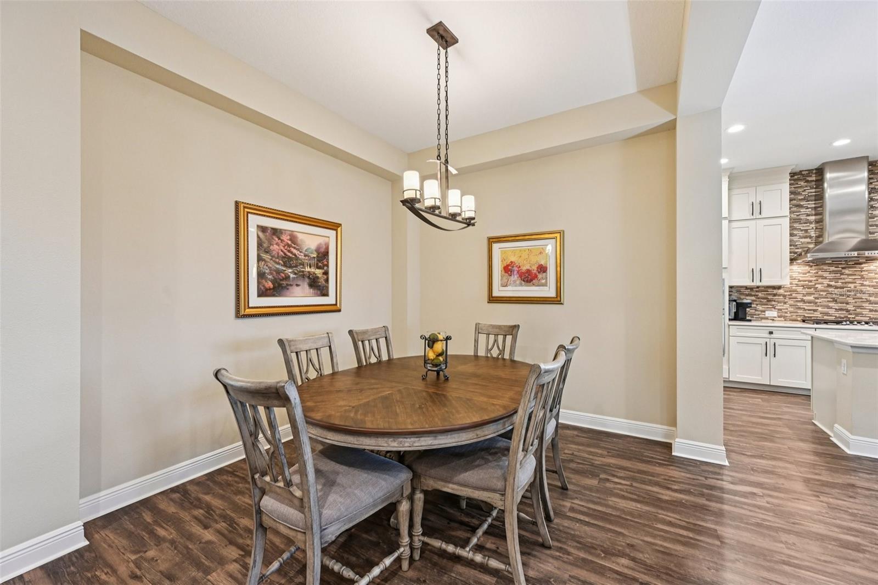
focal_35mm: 14
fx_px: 341
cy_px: 292
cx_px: 439
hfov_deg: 104.3
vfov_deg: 81.2
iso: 400
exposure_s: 1/8
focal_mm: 14
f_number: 8
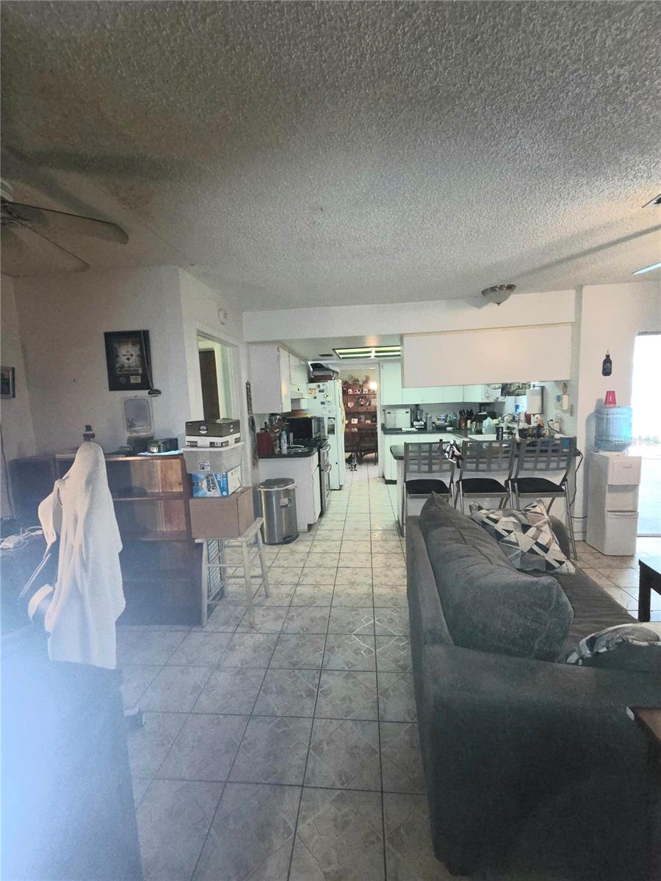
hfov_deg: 89.9
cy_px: 440
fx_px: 331
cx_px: 330
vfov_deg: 106.2
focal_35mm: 13
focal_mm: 2.2
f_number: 2.2
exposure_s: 1/40
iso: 400
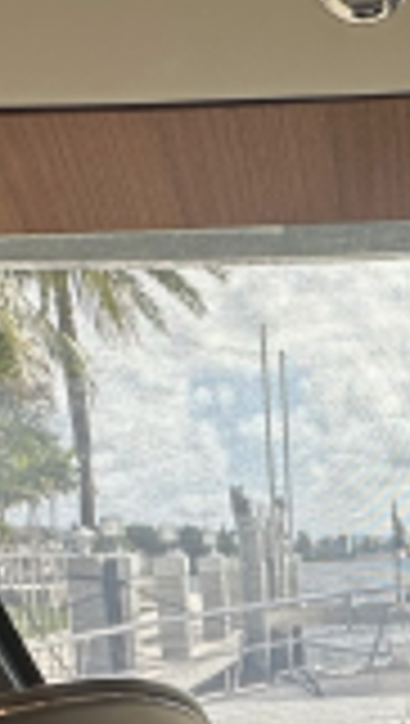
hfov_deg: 18.8
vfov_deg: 29.0
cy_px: 859
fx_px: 1213
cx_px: 376
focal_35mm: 63
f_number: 2.2
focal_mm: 2.22
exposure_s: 1/141
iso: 40
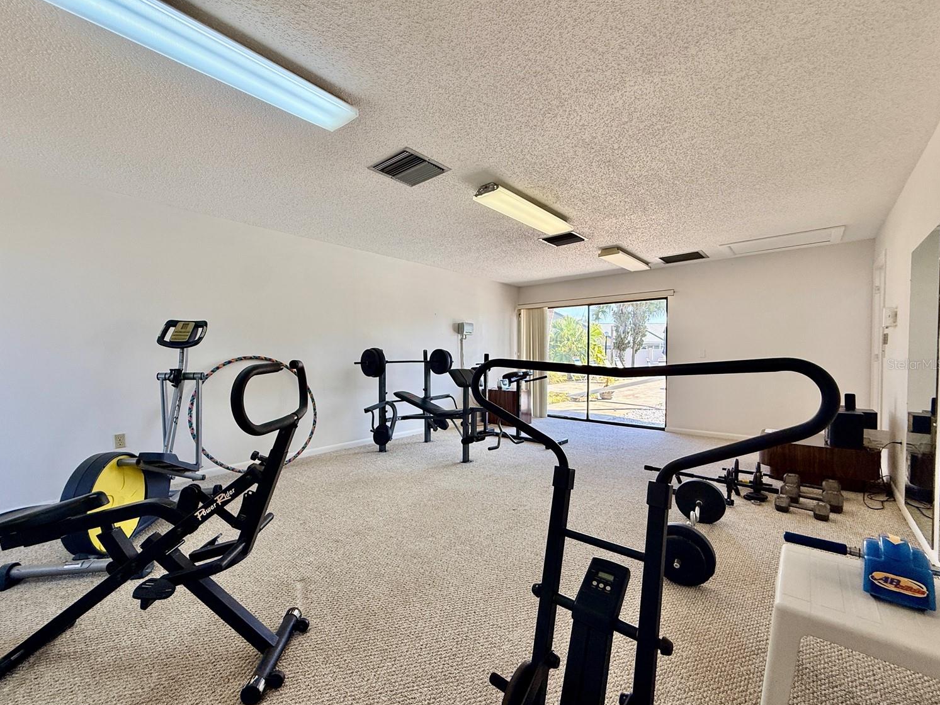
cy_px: 364
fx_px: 407
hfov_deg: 98.1
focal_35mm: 15
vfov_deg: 81.7
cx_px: 443
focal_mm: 2.22
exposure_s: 1/120
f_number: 2.2
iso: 80
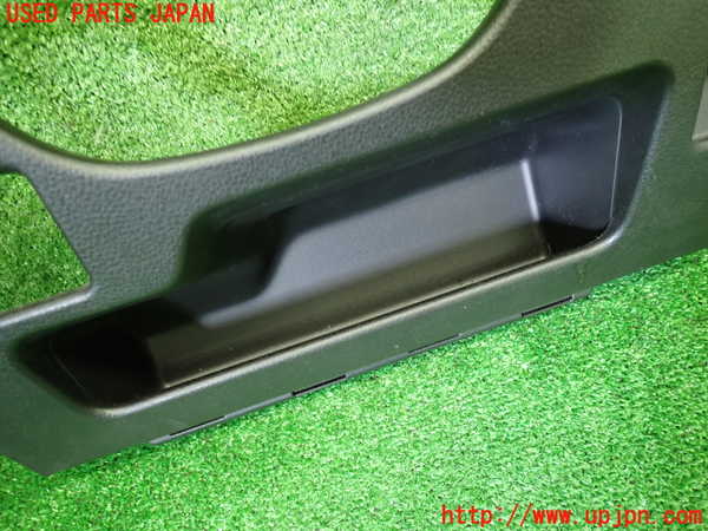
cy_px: 266
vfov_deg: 54.9
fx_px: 511
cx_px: 354
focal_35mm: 25
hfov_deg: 69.4
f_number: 2
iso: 320
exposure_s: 1/30
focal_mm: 4.5
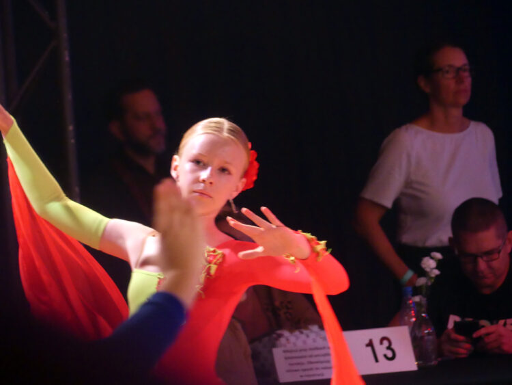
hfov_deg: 4.9
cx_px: 256
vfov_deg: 3.7
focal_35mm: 406
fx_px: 6007
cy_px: 192
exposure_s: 1/100
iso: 800
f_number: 2.8
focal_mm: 73
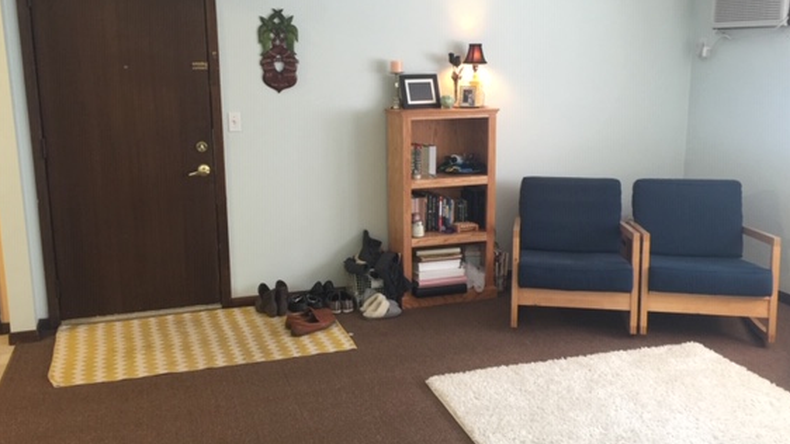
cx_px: 381
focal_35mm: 36
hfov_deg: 55.3
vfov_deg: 32.8
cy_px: 208
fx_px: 754
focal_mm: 4.15
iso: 50
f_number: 2.2
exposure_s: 1/15
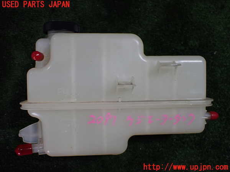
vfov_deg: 46.8
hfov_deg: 60.0
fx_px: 199
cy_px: 86
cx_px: 115
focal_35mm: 30
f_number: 2.3
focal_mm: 5.4
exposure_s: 1/125
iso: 200
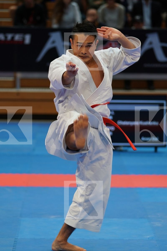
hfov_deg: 7.3
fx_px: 1301
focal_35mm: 187
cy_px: 126
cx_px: 84
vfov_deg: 11.0
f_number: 2.8
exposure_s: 1/500
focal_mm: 125
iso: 640
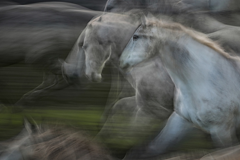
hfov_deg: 5.8
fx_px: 2360
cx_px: 165
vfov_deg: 3.9
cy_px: 63
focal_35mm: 354
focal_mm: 200
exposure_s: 1/6
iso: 100
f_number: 11
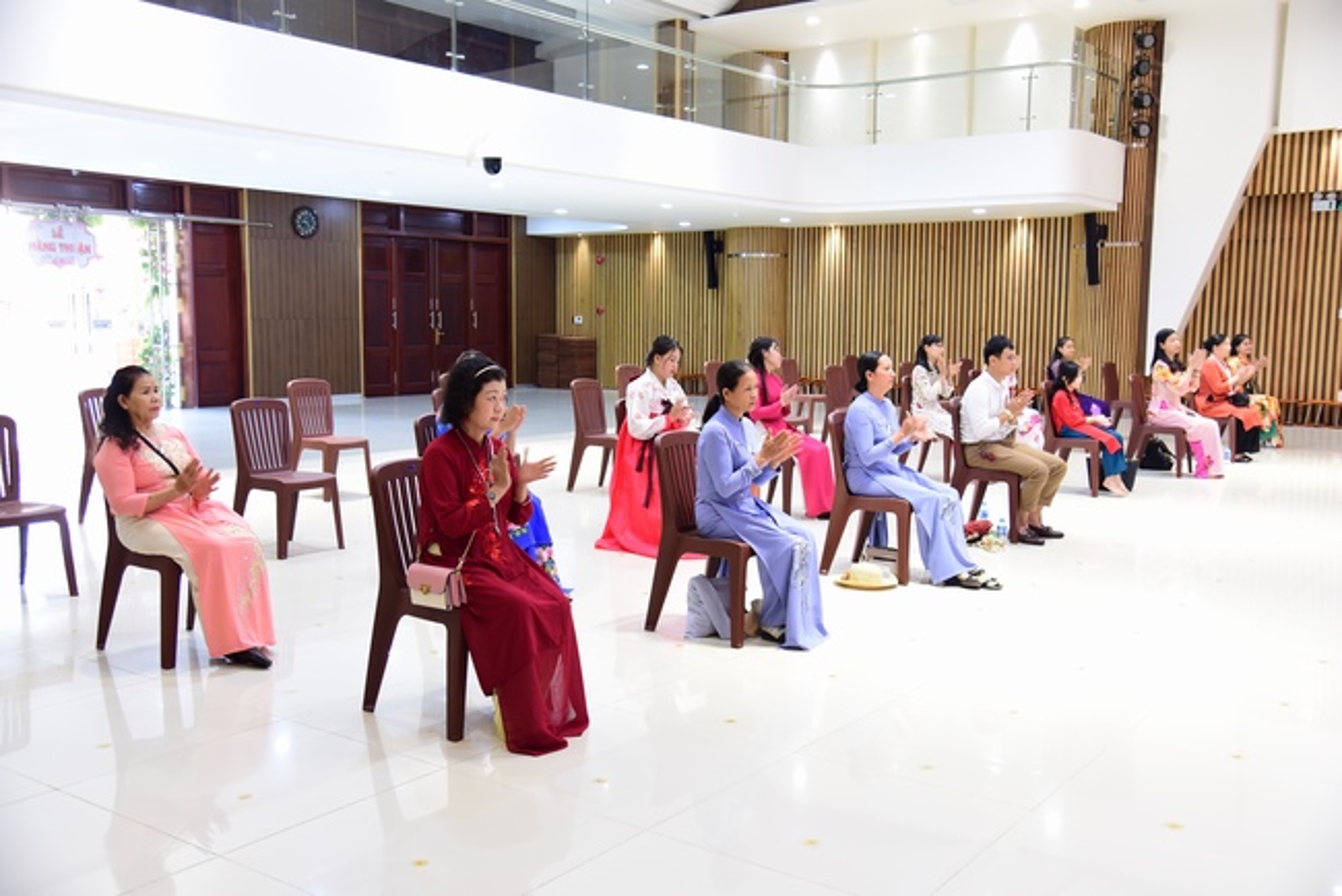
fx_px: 1268
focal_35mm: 34
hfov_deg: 55.8
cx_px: 671
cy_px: 448
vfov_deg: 38.9
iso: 1000
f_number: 4
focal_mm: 34
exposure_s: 1/40
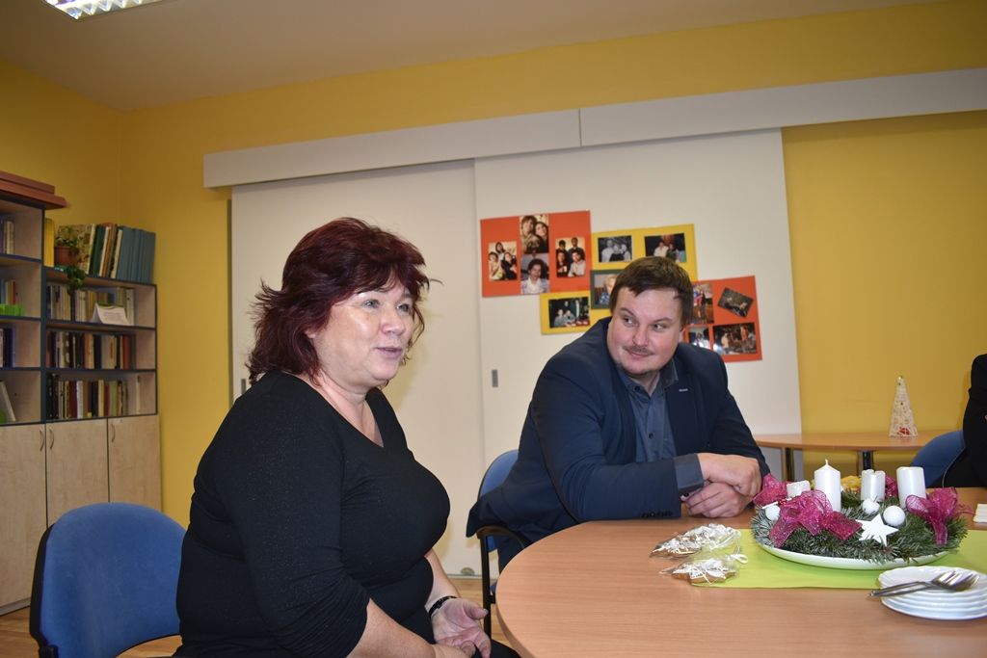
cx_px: 494
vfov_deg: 47.9
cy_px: 329
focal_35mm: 27
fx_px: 740
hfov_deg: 67.4
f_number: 3.5
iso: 250
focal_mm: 18
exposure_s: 1/60
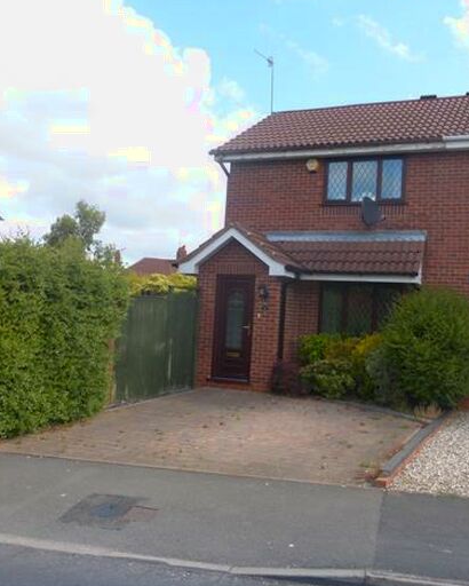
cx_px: 308
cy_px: 291
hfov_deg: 45.2
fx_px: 555
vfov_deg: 55.6
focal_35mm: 32
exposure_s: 1/500
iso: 100
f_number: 3.3
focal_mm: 4.3
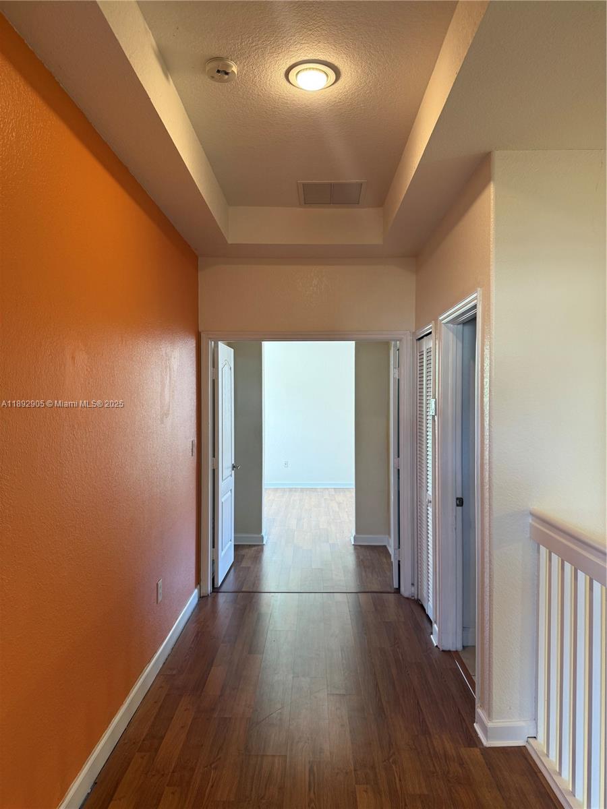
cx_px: 304
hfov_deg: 56.8
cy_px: 404
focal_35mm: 24
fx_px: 561
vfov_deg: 71.6
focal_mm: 6.76
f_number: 1.78
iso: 125
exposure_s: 1/120
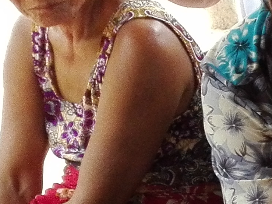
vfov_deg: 9.3
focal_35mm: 152
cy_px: 372
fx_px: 1194
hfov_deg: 10.4
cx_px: 741
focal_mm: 3.79
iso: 190
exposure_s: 1/33
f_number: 2
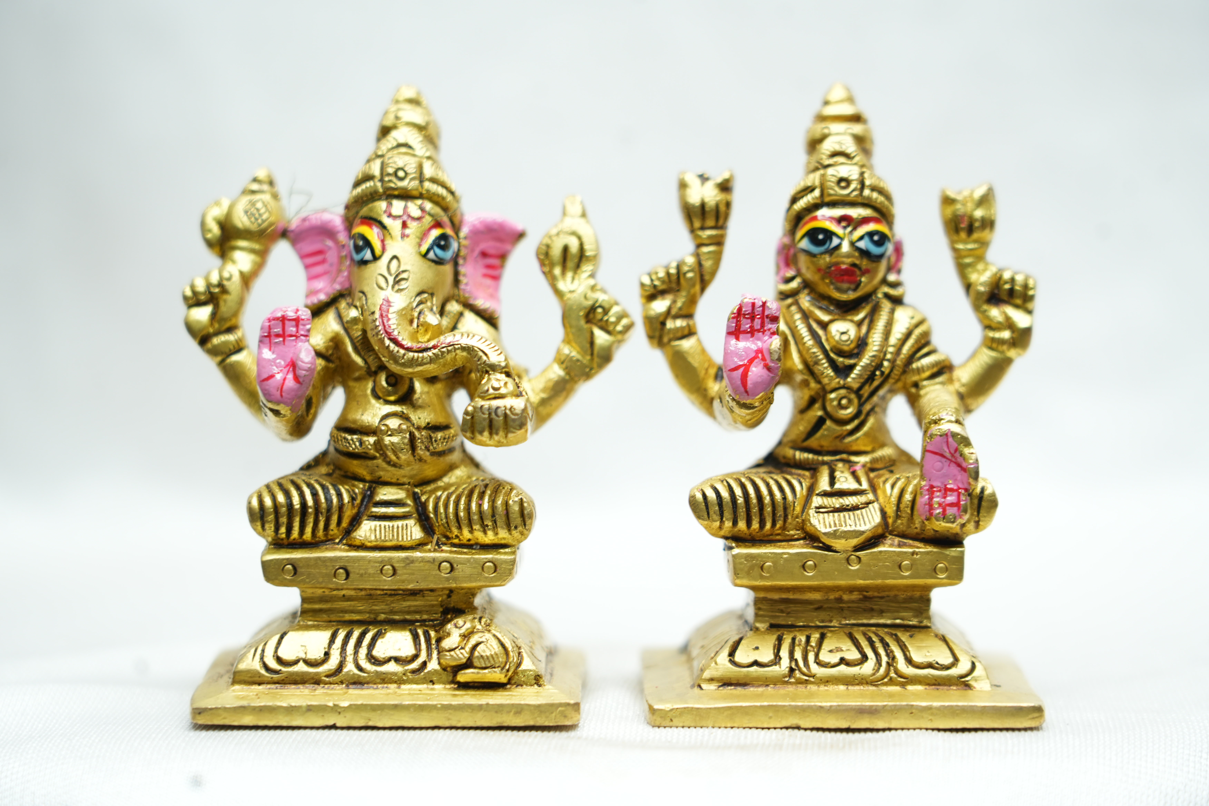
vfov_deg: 13.0
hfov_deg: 19.5
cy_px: 403
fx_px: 3526
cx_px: 604
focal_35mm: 105
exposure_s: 1/60
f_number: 5.6
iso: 400
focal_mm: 105
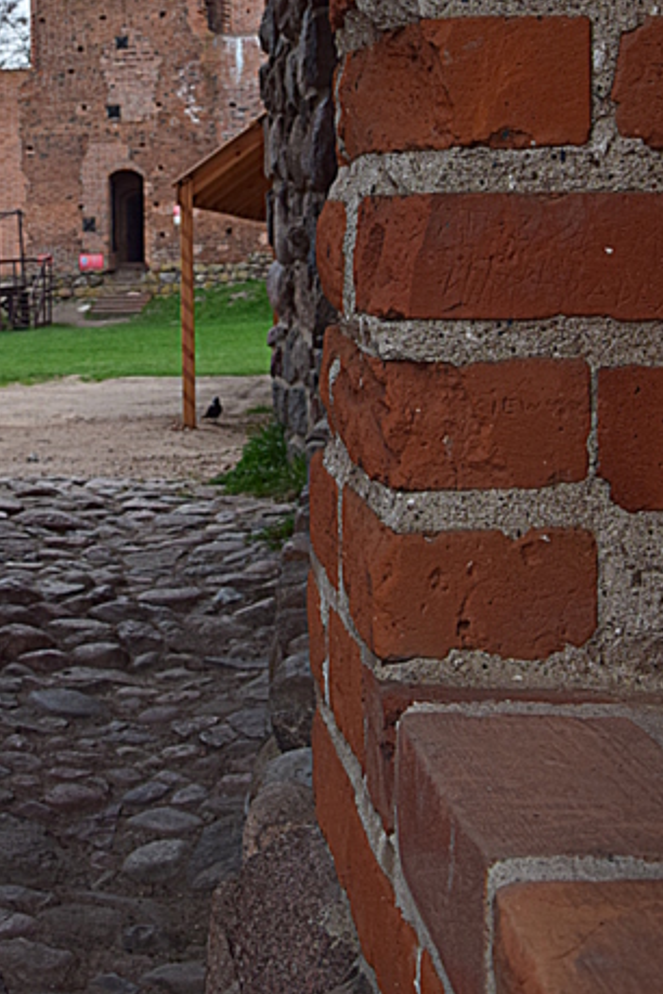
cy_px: 210
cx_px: 158
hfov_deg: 19.9
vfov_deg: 29.0
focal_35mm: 68
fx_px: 1878
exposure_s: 1/100
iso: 400
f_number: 9
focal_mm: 26
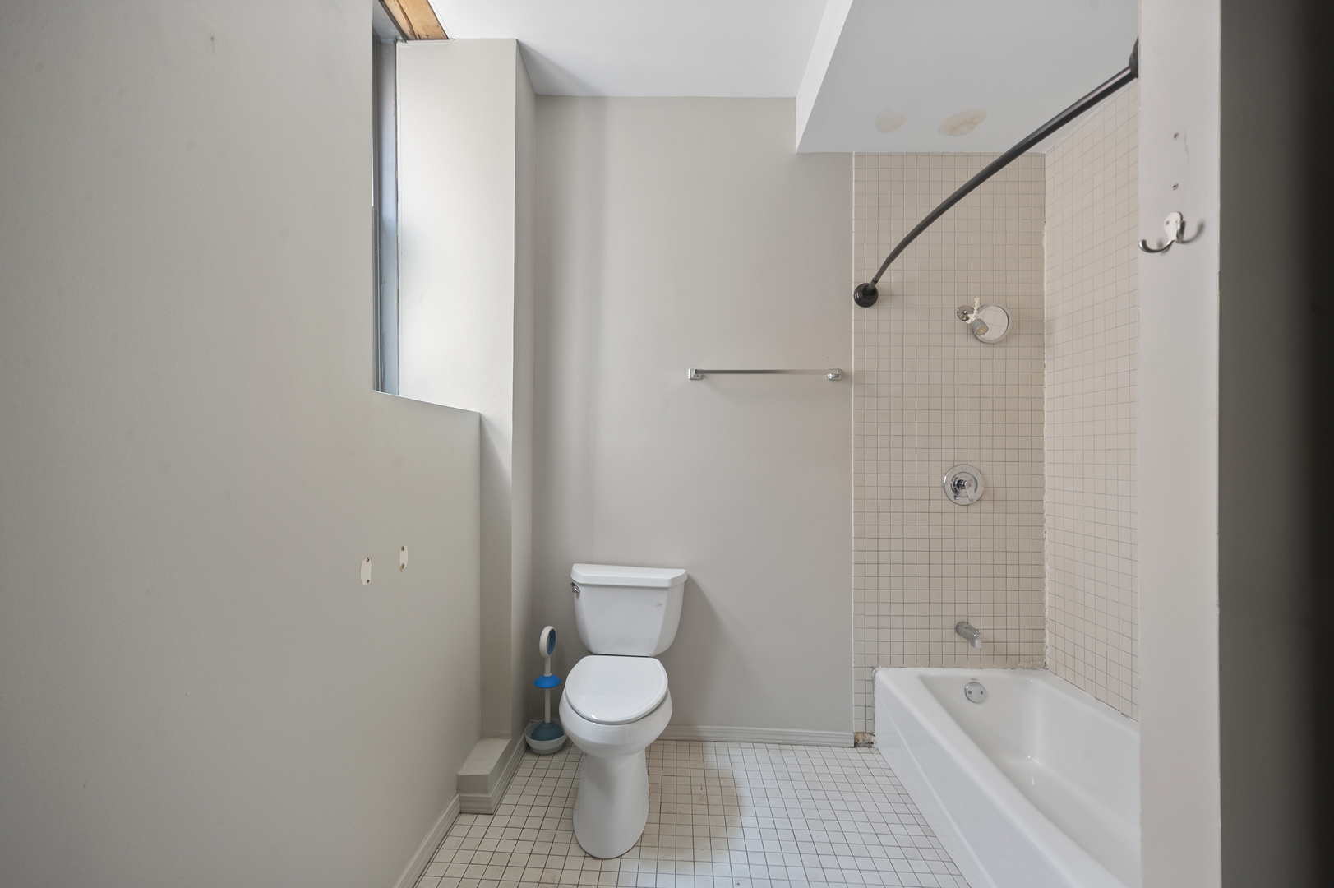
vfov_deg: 77.3
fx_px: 555
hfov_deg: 100.4
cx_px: 667
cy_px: 444
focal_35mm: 15
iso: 400
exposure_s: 1
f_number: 8
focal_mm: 15
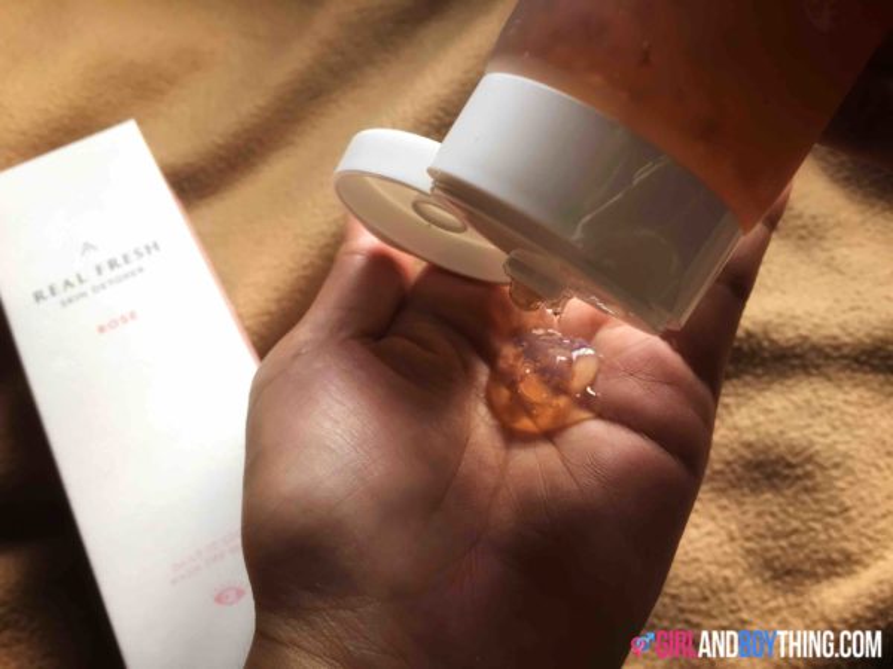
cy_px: 334
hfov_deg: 61.7
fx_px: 748
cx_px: 446
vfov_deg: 48.2
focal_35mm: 29
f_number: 2.2
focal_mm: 4.15
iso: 64
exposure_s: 1/30
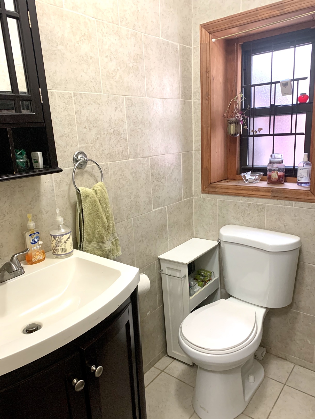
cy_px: 210
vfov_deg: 67.3
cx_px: 158
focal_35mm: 26
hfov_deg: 53.1
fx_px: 315
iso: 250
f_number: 1.8
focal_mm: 4.25
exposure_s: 1/40
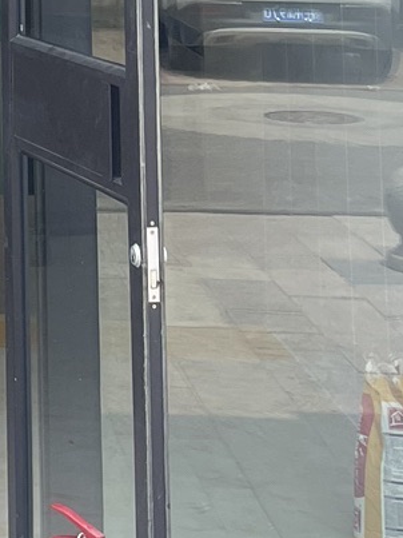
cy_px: -387
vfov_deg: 13.8
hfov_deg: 10.8
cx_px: -323
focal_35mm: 129
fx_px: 2003
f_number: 1.6
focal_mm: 4.2
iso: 32
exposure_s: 1/749
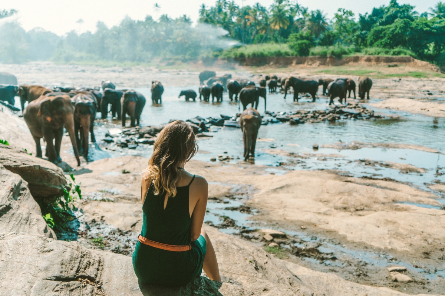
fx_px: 482
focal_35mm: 39
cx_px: 222
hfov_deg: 49.6
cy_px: 148
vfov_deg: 34.2
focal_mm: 39
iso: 100
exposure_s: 1/500
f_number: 4
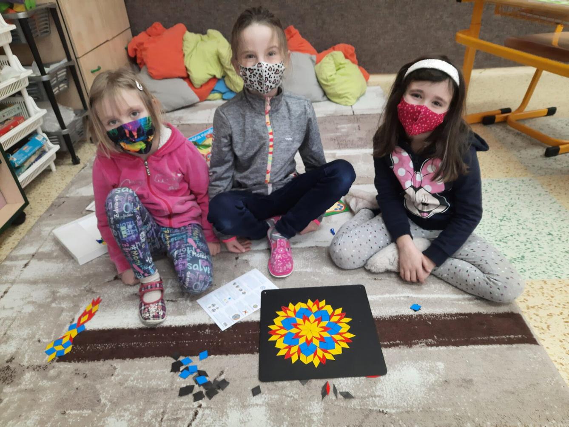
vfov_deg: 54.9
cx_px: 284
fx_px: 411
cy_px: 214
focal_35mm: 25
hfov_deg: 69.4
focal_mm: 4.6
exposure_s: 1/50
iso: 250
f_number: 2
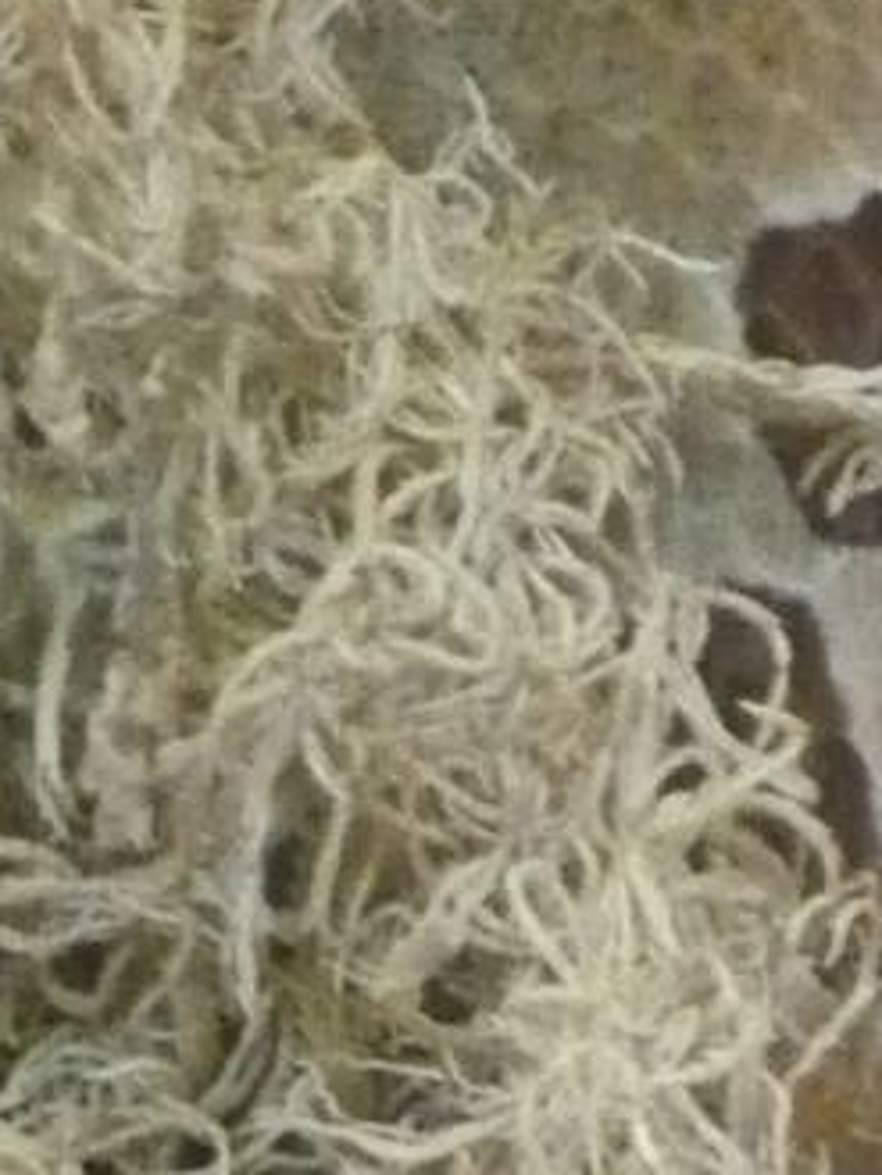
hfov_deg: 3.1
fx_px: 16500
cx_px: 254
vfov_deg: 4.0
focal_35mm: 486
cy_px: 2489
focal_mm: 16.5
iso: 800
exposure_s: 1/8
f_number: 5.1
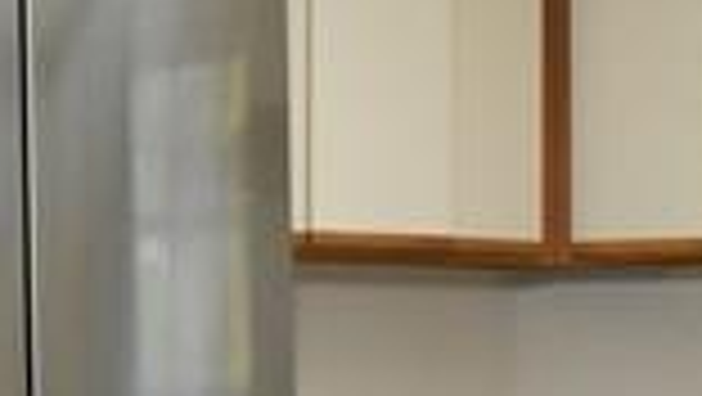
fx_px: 2049
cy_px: 374
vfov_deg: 11.0
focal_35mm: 110
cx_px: 518
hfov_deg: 19.3
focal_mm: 16
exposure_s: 1/160
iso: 1600
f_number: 10
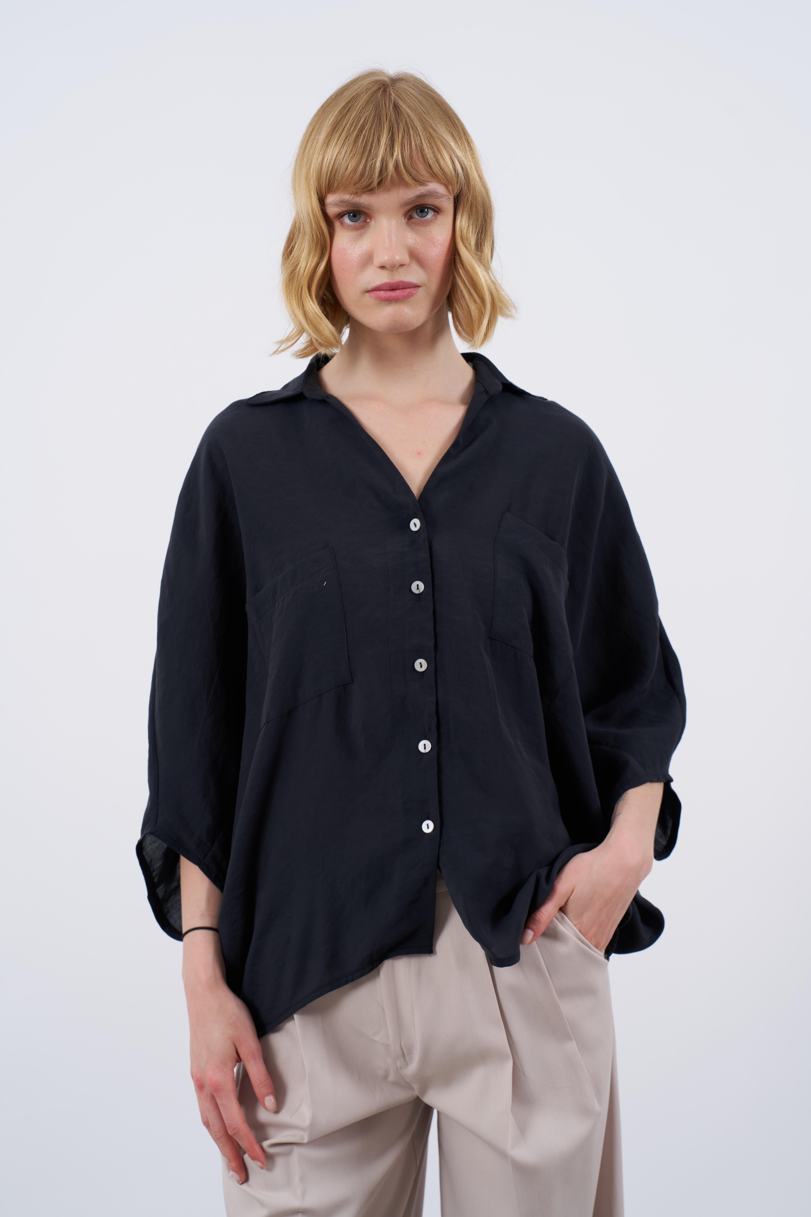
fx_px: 2061
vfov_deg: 32.9
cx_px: 406
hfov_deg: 22.3
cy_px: 608
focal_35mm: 61
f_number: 7.1
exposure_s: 1/160
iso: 125
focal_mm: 61
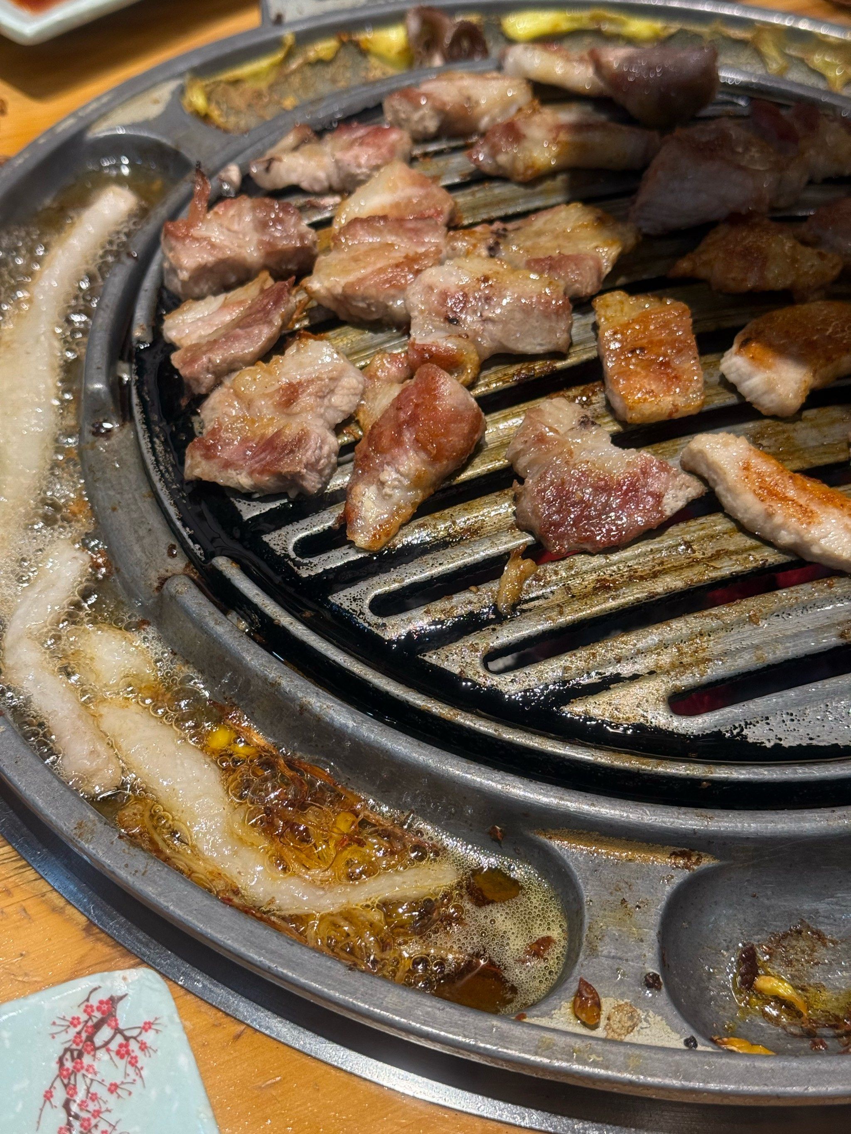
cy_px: 567
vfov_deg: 39.7
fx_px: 1573
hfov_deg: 30.3
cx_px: 426
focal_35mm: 48
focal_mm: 6.76
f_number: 1.78
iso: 160
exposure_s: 1/100
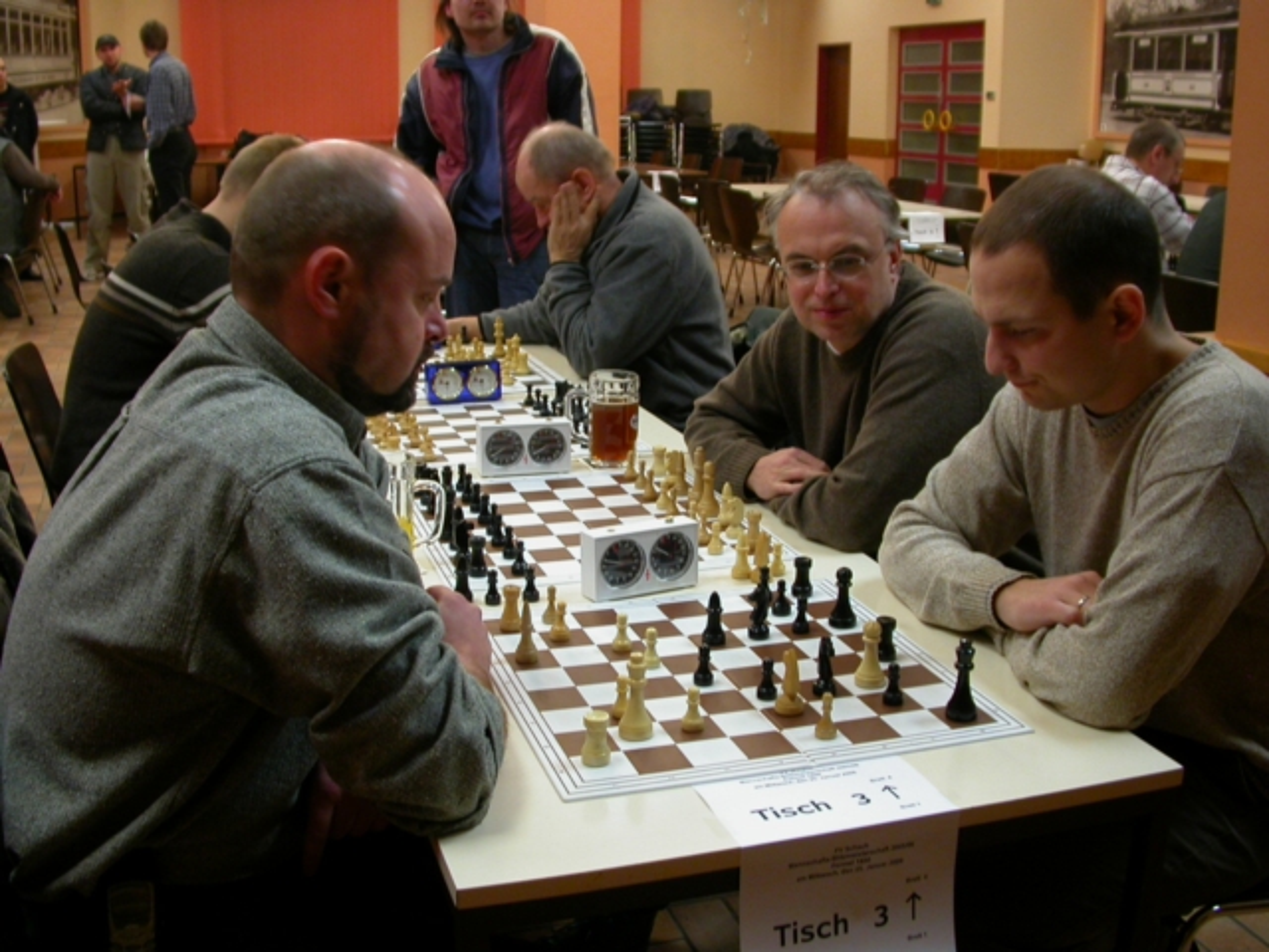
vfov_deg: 37.7
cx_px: 634
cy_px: 476
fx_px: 1393
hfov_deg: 49.0
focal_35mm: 38
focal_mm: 7.85
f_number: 2.6
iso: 100
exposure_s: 1/14.2
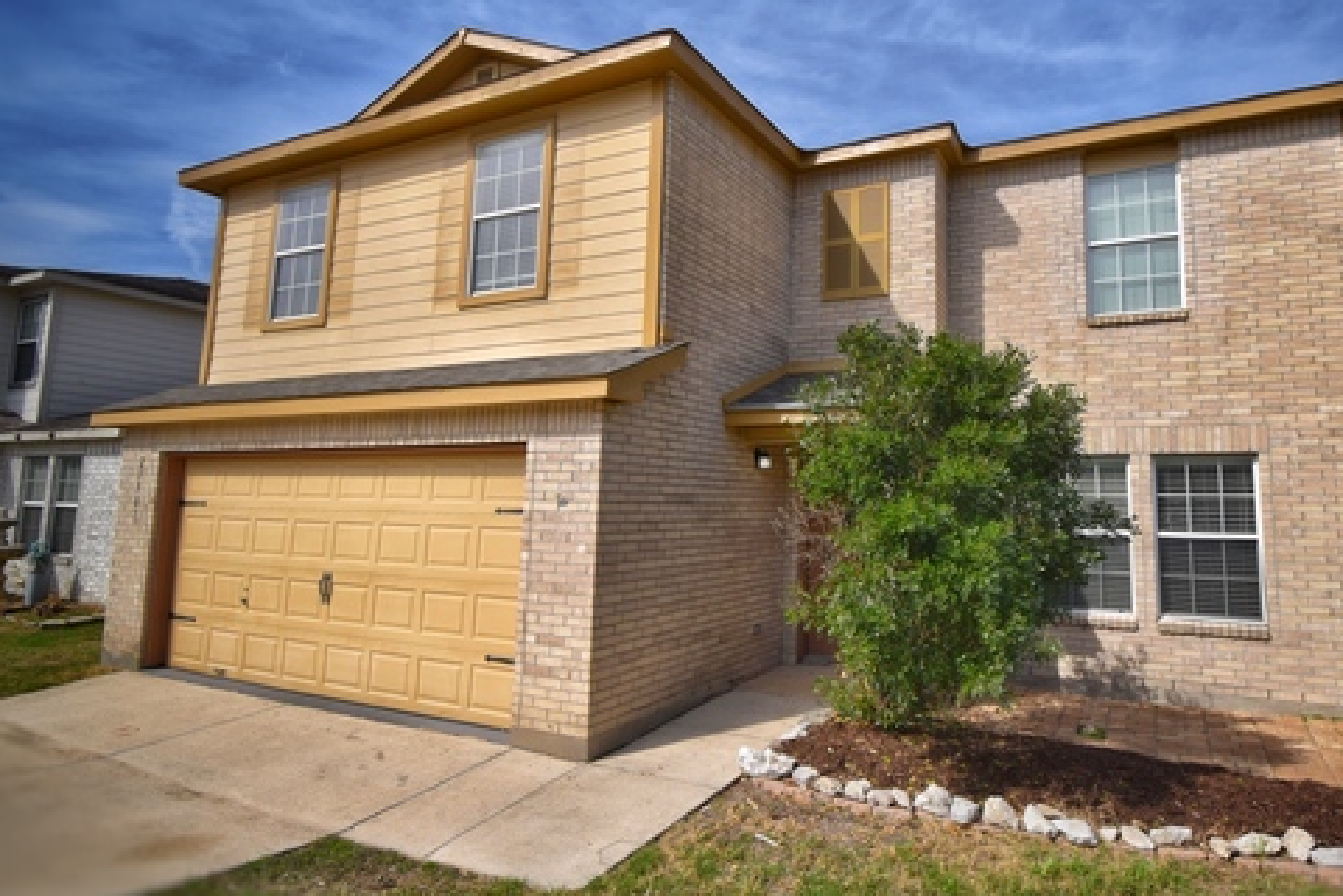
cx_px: 800
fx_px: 746
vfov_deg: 61.7
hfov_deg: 83.0
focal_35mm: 20
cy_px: 391
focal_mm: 10
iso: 100
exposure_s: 1/320
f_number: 9
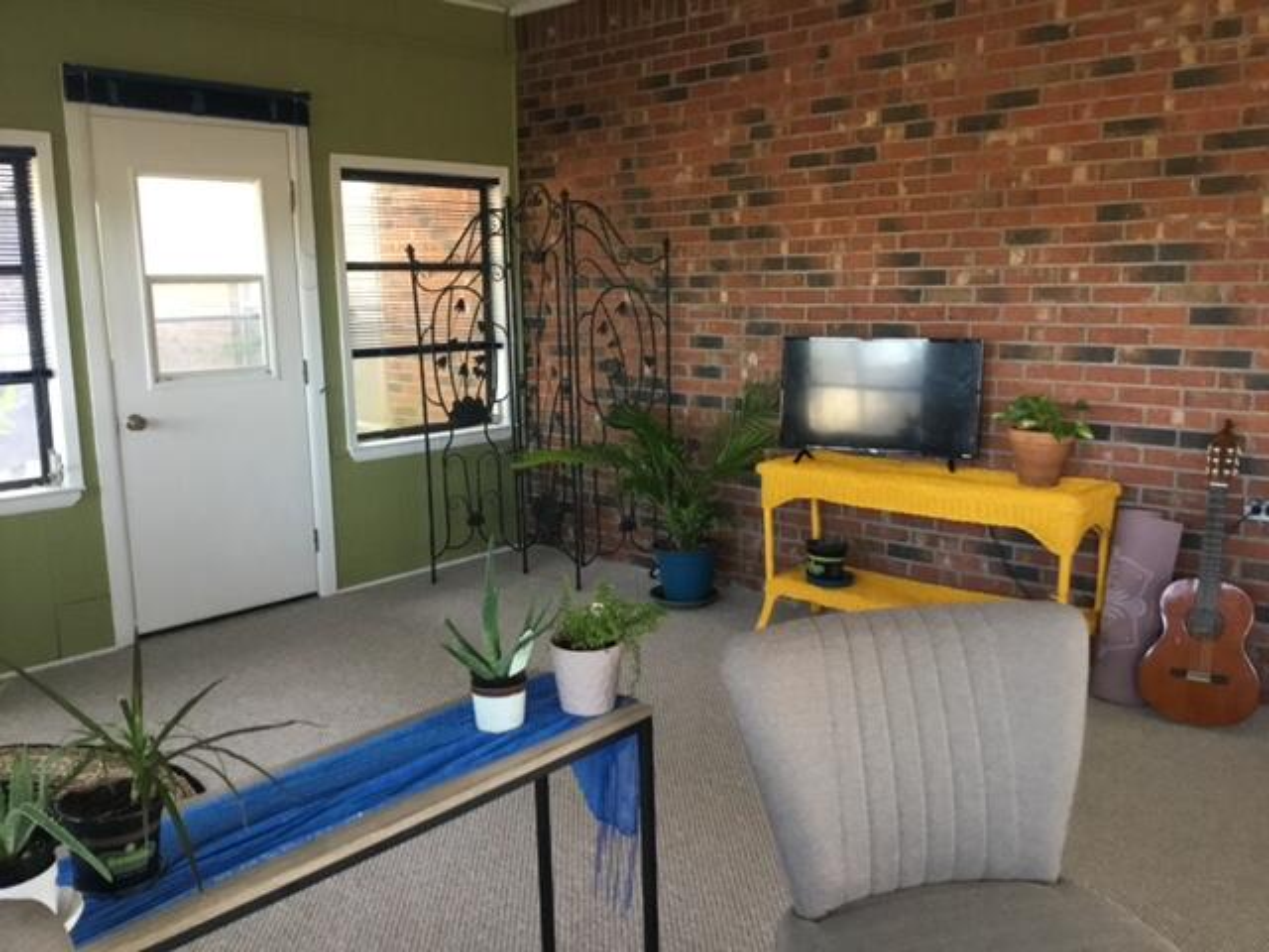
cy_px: 476
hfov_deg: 58.4
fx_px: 1136
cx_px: 634
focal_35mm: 31
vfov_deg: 45.4
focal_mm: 3.3
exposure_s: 1/30
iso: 160
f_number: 2.4
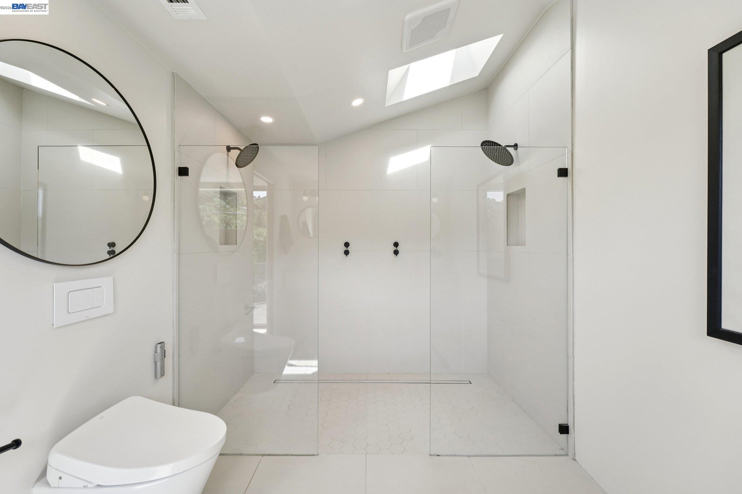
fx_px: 289
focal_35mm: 14
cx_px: 371
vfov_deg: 81.2
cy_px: 247
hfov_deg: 104.3
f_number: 8
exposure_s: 1/250
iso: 640
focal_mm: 14
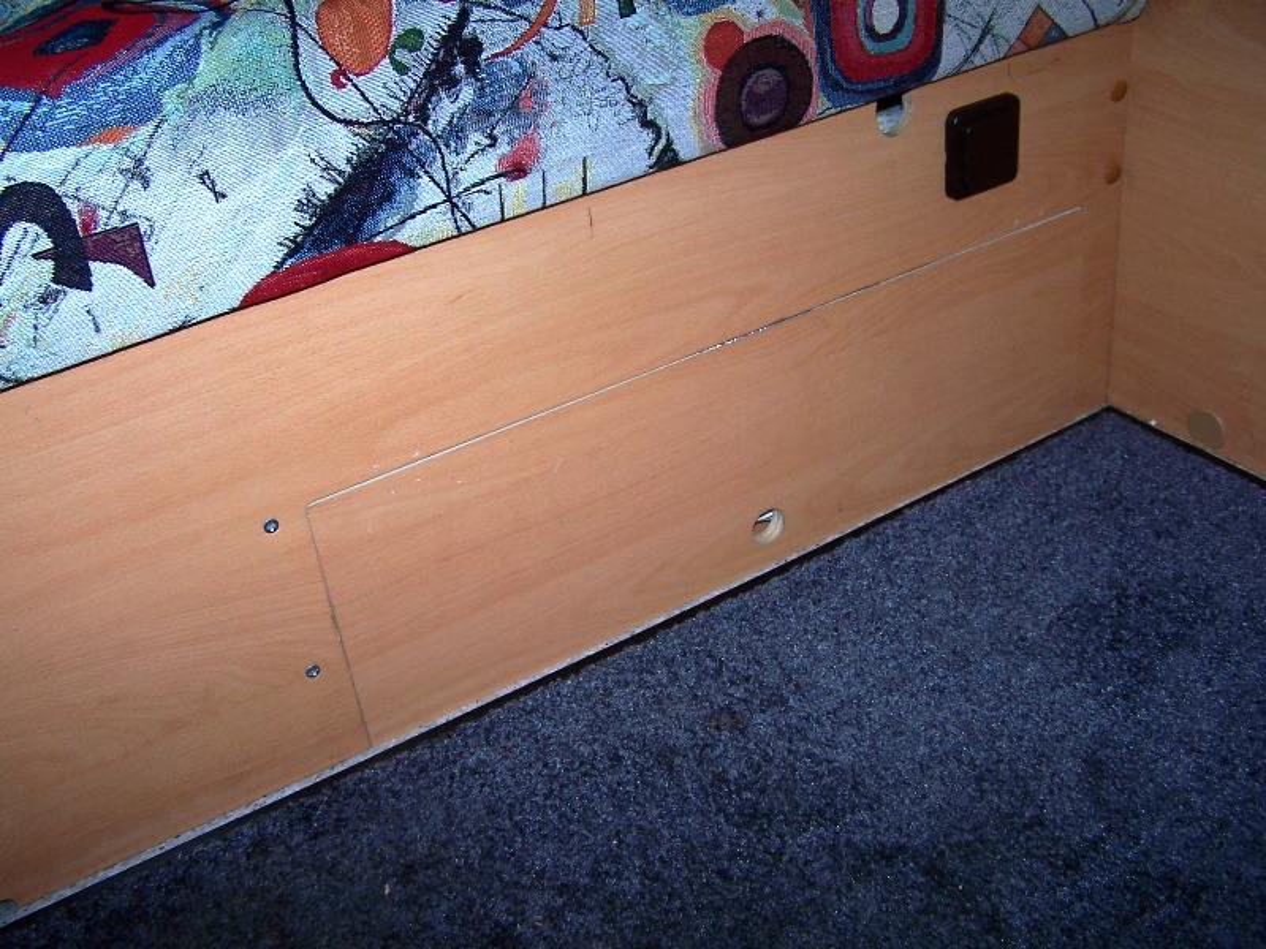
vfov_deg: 37.7
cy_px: 474
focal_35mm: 38
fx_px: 1390
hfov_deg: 49.0
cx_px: 633
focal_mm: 6.3
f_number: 2.8
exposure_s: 1/60
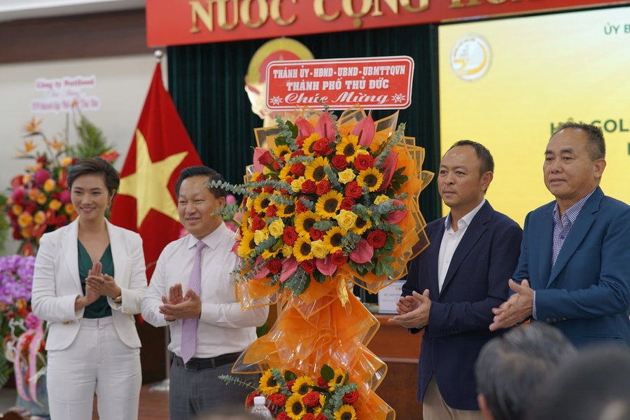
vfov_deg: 16.1
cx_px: 315
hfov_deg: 23.9
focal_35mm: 85
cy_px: 210
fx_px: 1487
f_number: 3.2
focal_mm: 85
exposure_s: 1/100
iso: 500
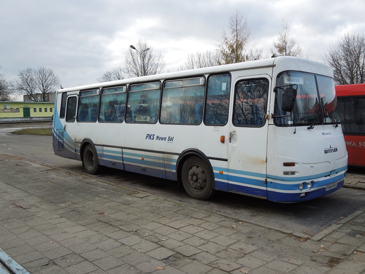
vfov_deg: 45.4
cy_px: 137
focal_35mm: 31
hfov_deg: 58.4
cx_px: 182
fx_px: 327
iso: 100
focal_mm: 5.6
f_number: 3.6
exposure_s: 1/250
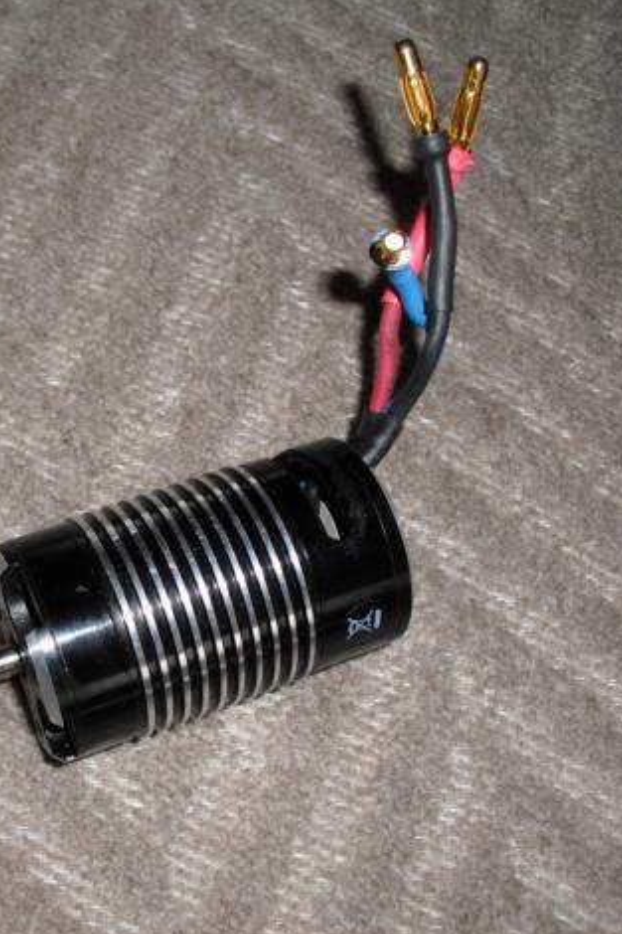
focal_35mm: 51
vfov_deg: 38.9
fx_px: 1323
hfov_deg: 25.9
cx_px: 107
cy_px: 469
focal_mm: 6.3
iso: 100
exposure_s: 1/60
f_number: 3.1
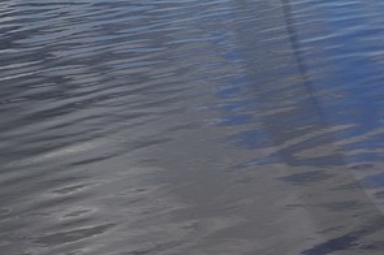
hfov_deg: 12.1
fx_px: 1620
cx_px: 751
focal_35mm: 152
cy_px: -90
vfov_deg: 8.8
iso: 200
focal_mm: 28
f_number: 18
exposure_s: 1/125
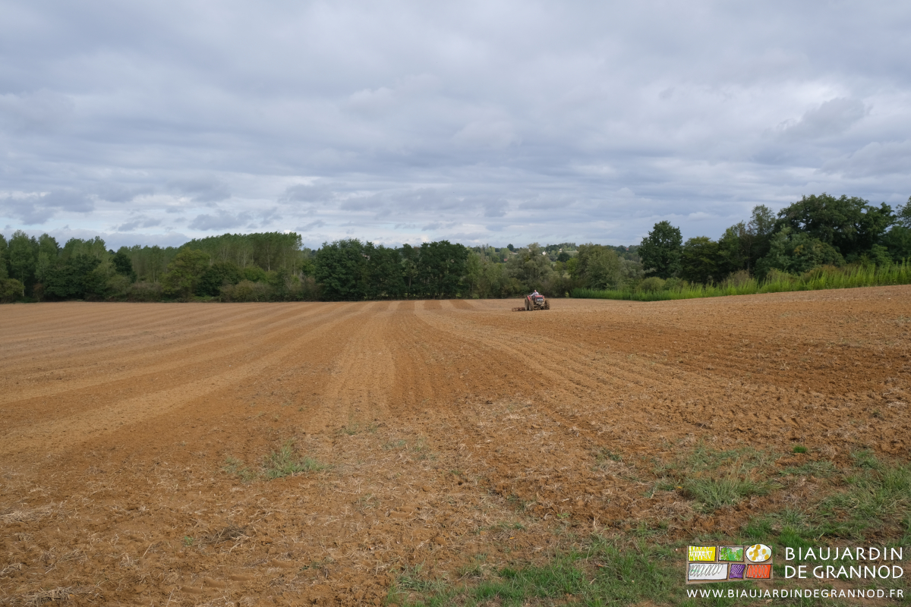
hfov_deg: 67.4
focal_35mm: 27
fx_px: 683
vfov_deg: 47.9
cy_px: 304
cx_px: 456
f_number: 6.4
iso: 160
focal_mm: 18
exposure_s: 1/300
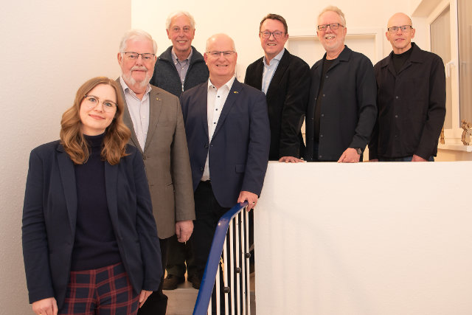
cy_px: 158
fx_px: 341
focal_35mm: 26
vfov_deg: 49.6
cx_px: 236
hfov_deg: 69.4
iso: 800
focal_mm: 26
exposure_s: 1/60
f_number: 4
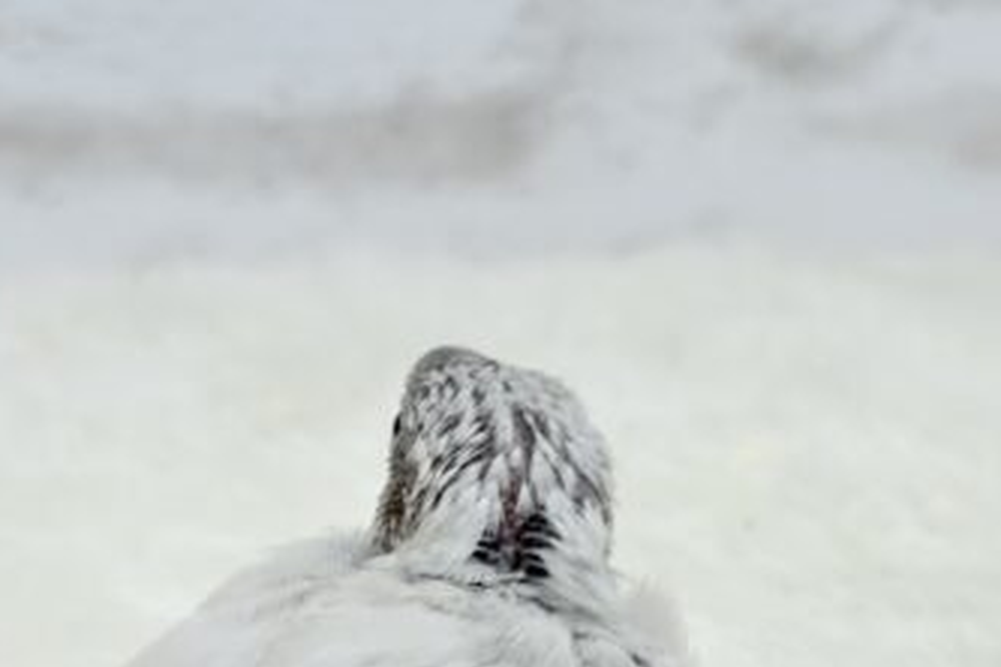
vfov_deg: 13.0
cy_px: 670
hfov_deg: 19.6
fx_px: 2892
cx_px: 544
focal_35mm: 104
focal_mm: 5.96
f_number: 1.6
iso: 64
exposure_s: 1/100
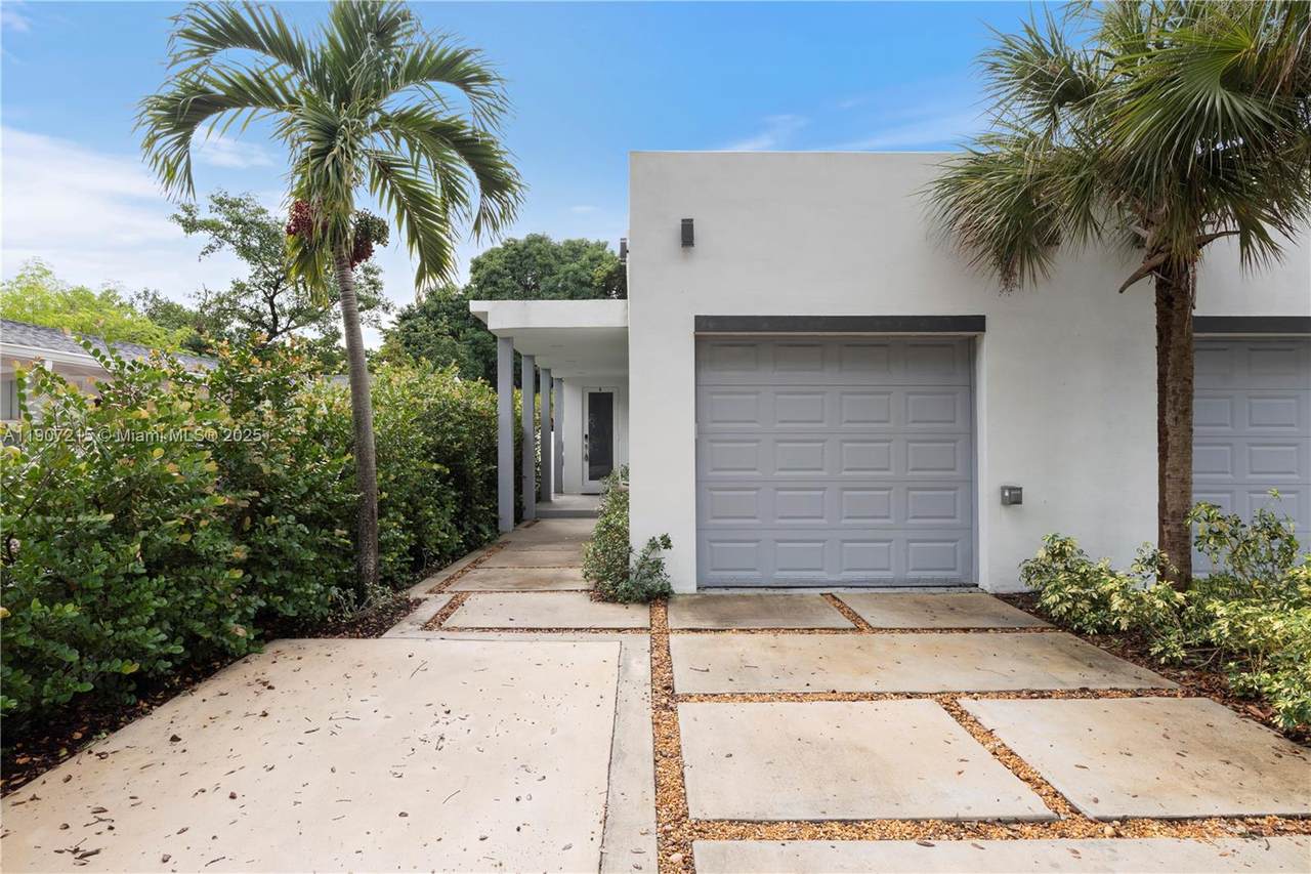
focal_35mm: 20
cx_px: 656
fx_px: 728
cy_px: 437
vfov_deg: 61.9
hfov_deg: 84.0
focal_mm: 20
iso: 800
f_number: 9
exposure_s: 1/250
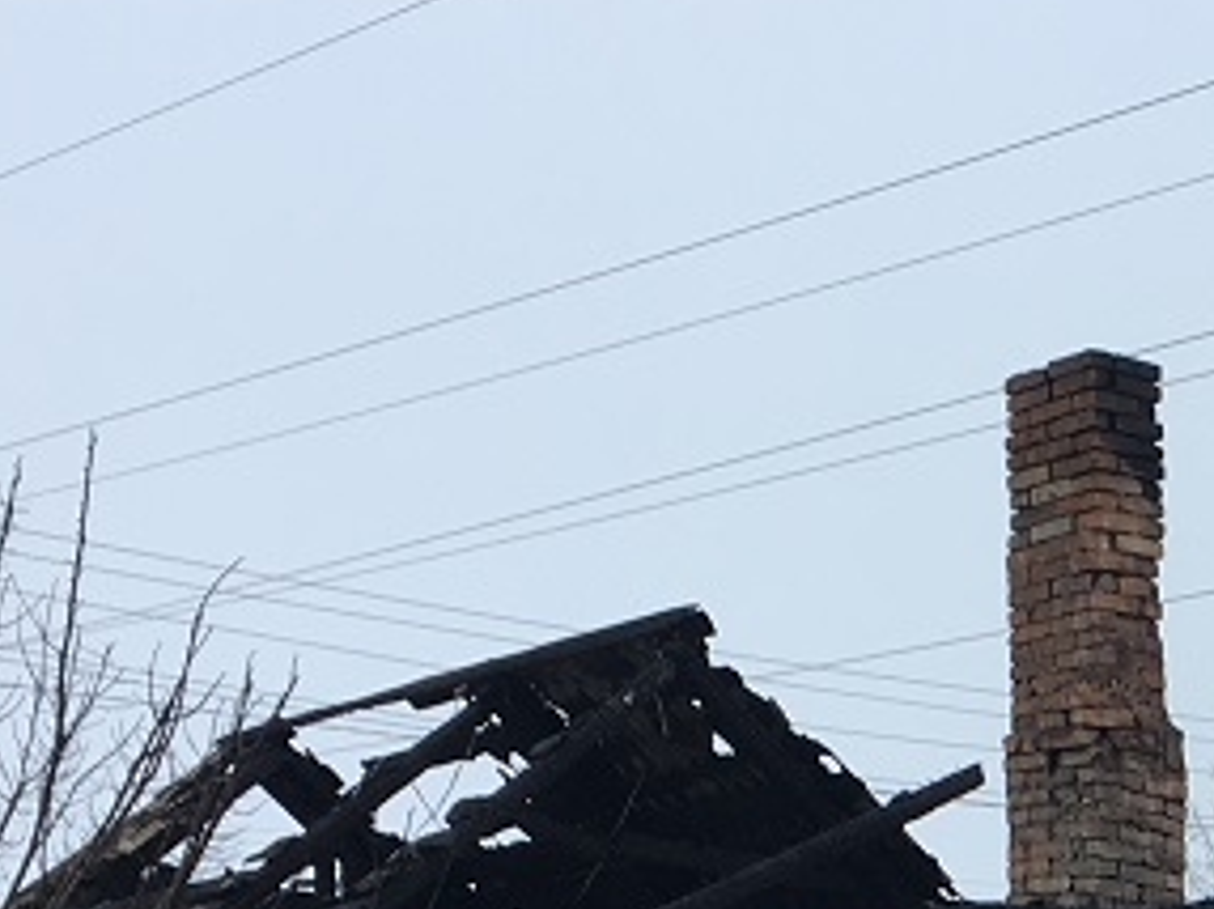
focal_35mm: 104
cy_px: 1296
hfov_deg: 18.0
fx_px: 3644
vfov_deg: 13.5
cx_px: 1439
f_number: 2.2
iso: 25
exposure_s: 1/166
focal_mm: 4.15
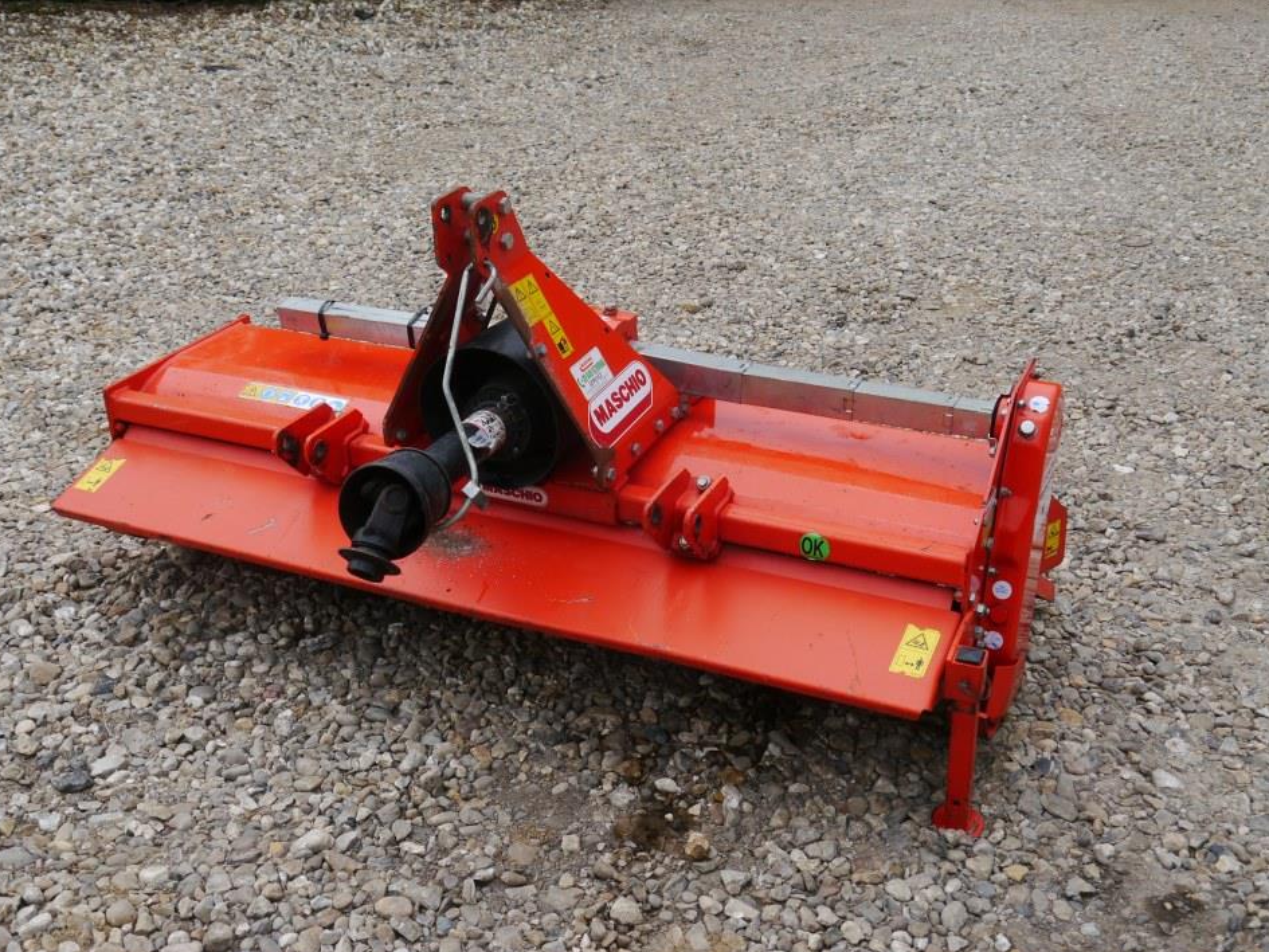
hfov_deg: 47.9
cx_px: 631
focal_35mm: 39
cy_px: 450
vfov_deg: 36.8
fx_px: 1430
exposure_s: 1/200
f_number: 5.6
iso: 160
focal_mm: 18
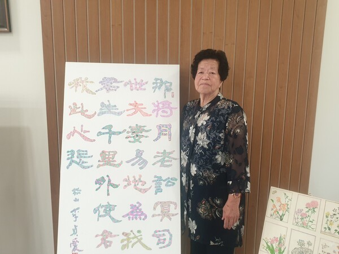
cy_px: 127
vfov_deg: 53.1
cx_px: 170
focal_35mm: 26
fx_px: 255
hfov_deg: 67.3
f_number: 2.4
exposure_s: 1/60
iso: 400
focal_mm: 4.3
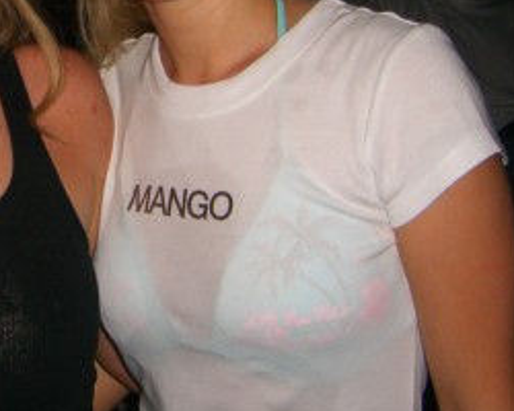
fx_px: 1354
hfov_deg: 21.0
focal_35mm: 89
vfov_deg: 17.0
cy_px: 29
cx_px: 39
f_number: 2.8
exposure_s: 1/60
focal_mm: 7.9
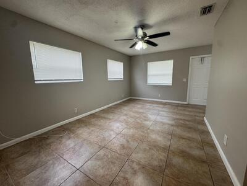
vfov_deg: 85.7
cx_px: 124
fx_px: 100
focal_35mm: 14
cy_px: 93
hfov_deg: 102.1
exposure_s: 1/120
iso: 200
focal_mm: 2.22
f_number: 2.2
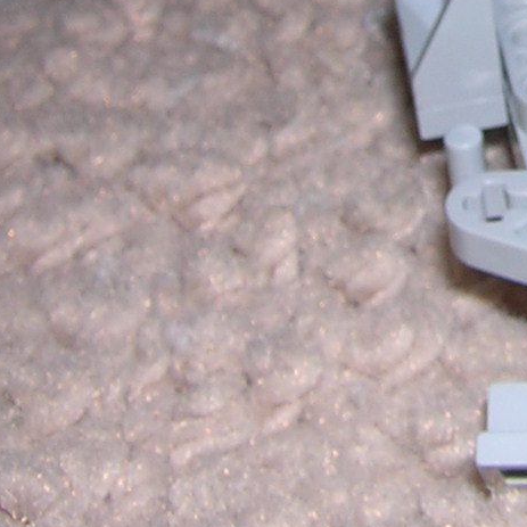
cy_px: 13
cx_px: 685
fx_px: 1895
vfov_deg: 15.6
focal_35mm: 110
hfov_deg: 15.1
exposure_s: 1/60.1
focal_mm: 4.7
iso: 100
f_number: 5.2
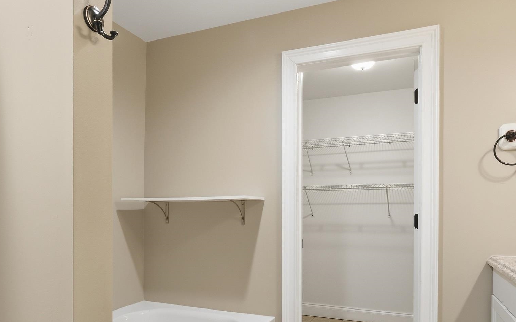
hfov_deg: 72.5
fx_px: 352
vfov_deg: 48.5
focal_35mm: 25
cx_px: 256
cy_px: 214
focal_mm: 10
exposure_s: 1/13
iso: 250
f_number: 9
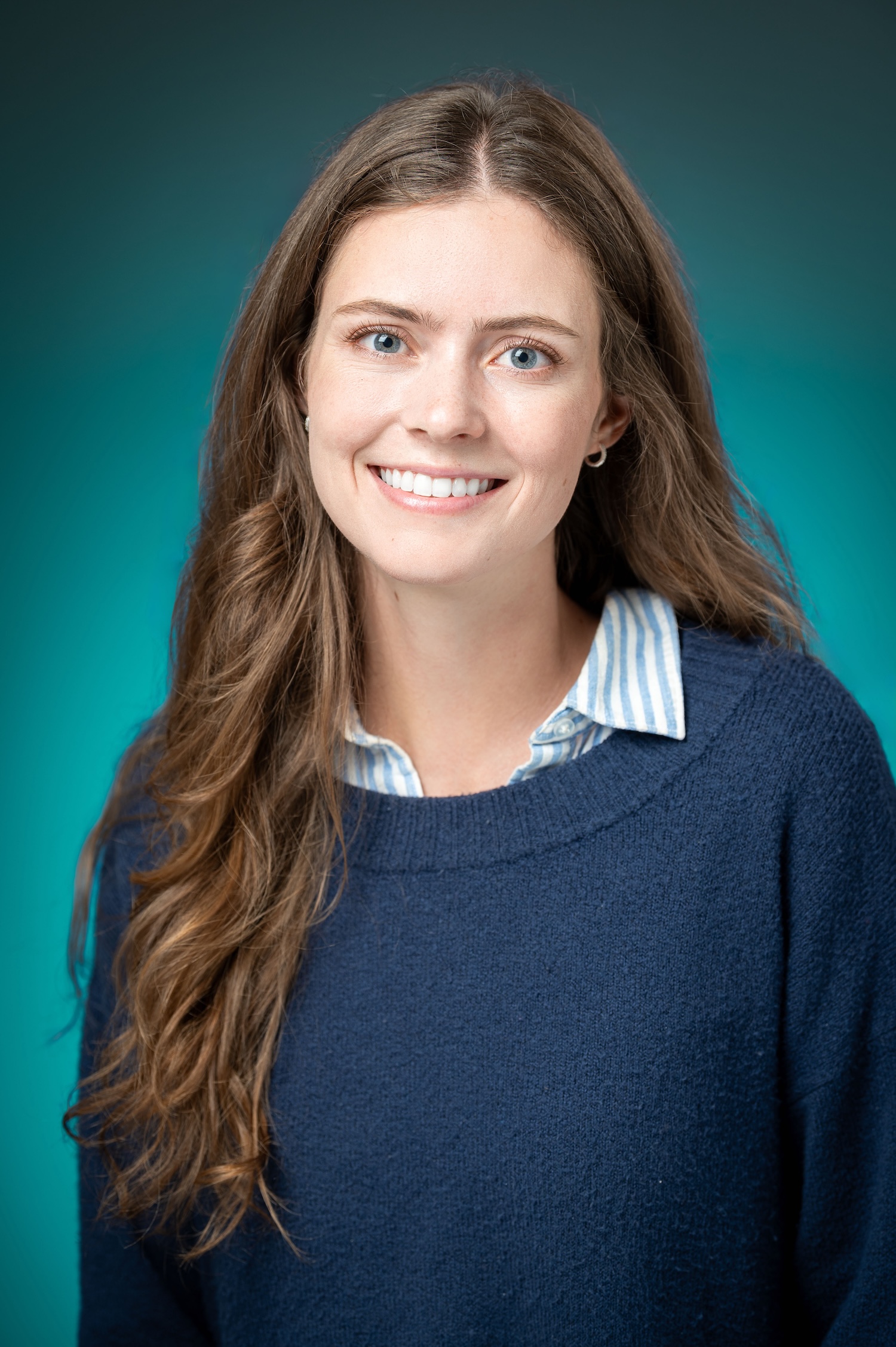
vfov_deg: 17.7
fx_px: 4337
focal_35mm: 116
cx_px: 448
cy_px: 674
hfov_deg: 11.8
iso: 100
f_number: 4
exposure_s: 1/200
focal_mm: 116
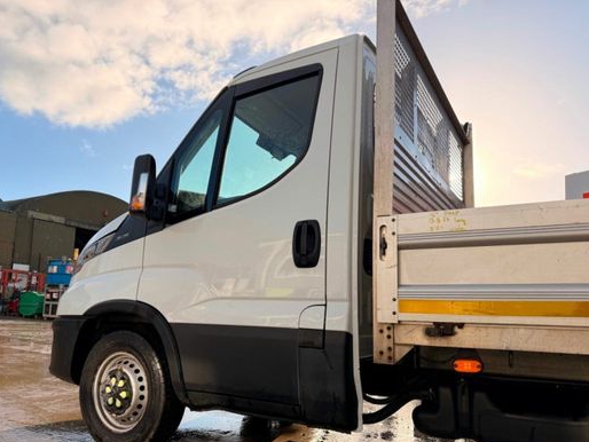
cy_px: 256
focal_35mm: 28
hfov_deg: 63.1
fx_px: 477
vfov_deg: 49.6
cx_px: 249
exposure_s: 1/3021
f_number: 1.78
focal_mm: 6.76
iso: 100
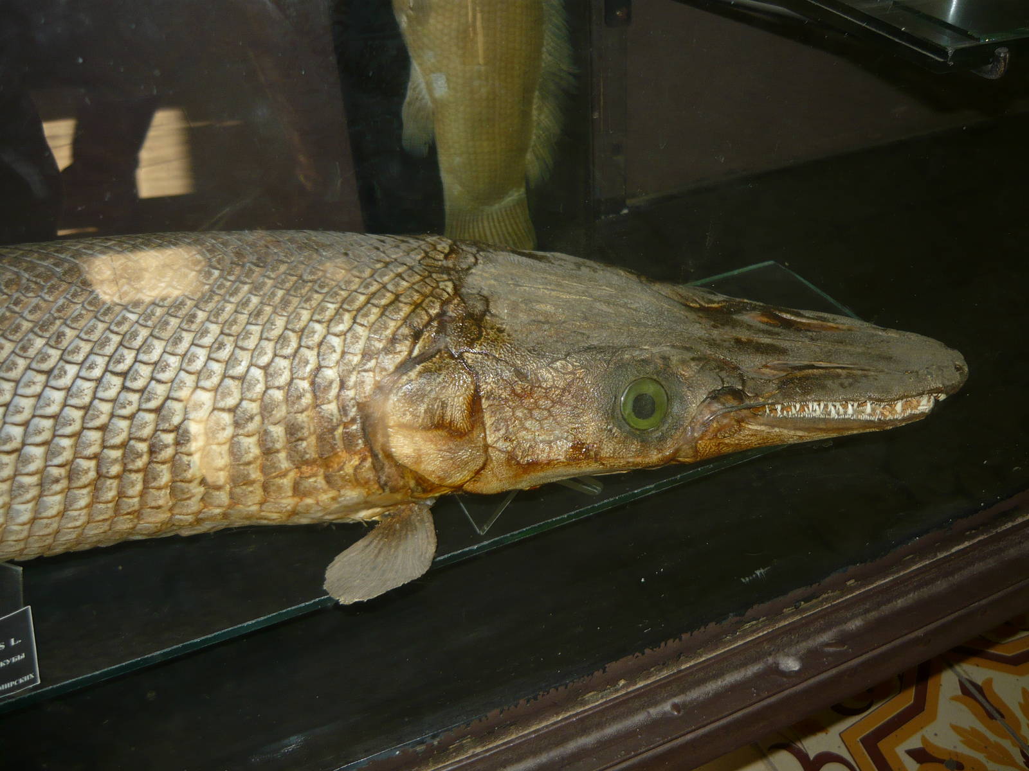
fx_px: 981
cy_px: 386
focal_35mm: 33
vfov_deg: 42.9
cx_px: 514
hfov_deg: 55.4
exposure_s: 1/30
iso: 100
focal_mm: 5.5
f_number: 2.8
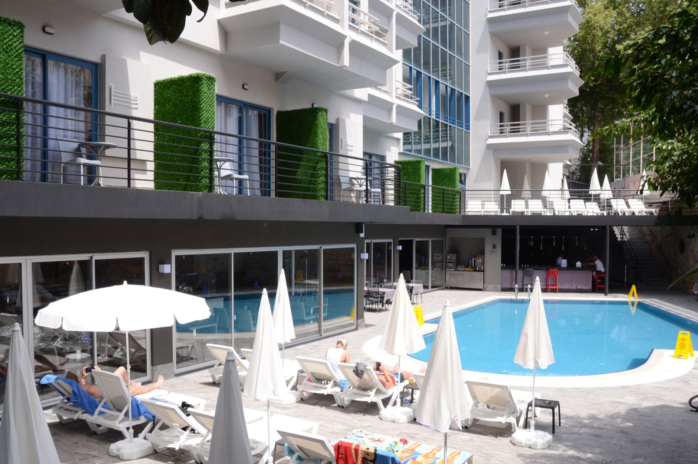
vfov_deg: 42.3
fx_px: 601
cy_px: 251
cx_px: 320
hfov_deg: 60.2
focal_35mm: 31
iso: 400
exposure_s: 1/200
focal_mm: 18
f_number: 11
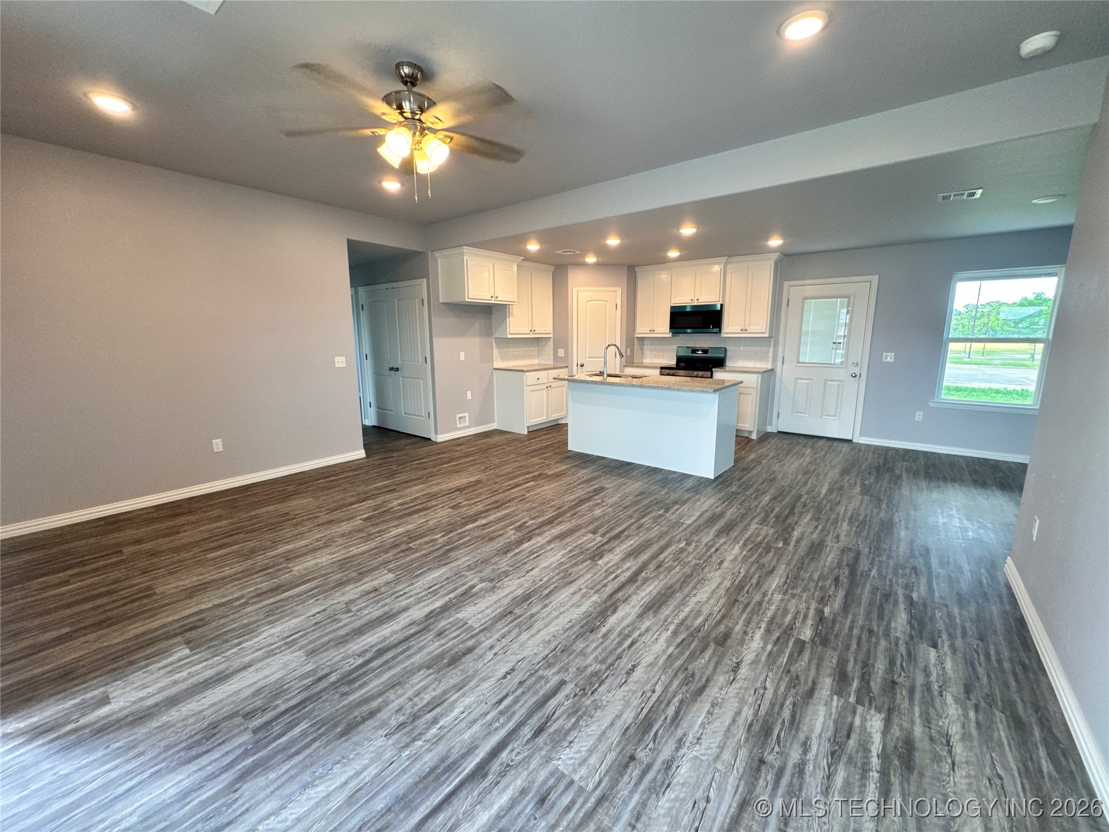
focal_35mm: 14
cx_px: 554
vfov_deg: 85.7
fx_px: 449
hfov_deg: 102.1
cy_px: 416
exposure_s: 1/120
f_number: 2.2
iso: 160
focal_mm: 2.22
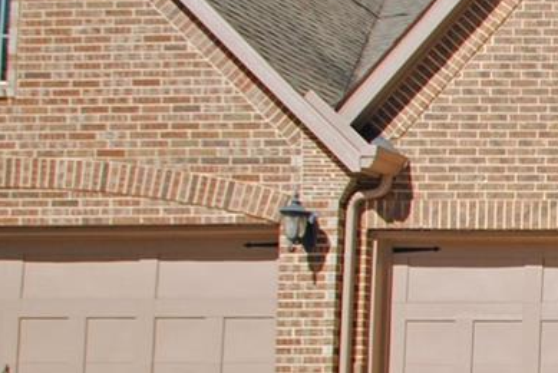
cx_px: 1050
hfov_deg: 18.7
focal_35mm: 79
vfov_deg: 17.0
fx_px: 1225
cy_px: 363
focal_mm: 10
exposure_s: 1/200
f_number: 11
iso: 100
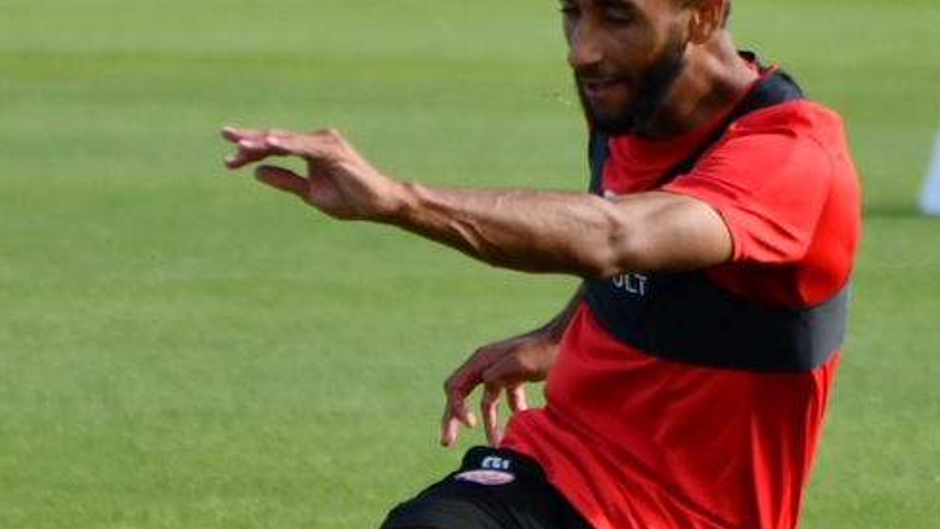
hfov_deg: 2.2
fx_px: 24248
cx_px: 350
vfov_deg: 1.2
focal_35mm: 973
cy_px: 465
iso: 400
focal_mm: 190
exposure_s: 1/1250
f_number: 5.6
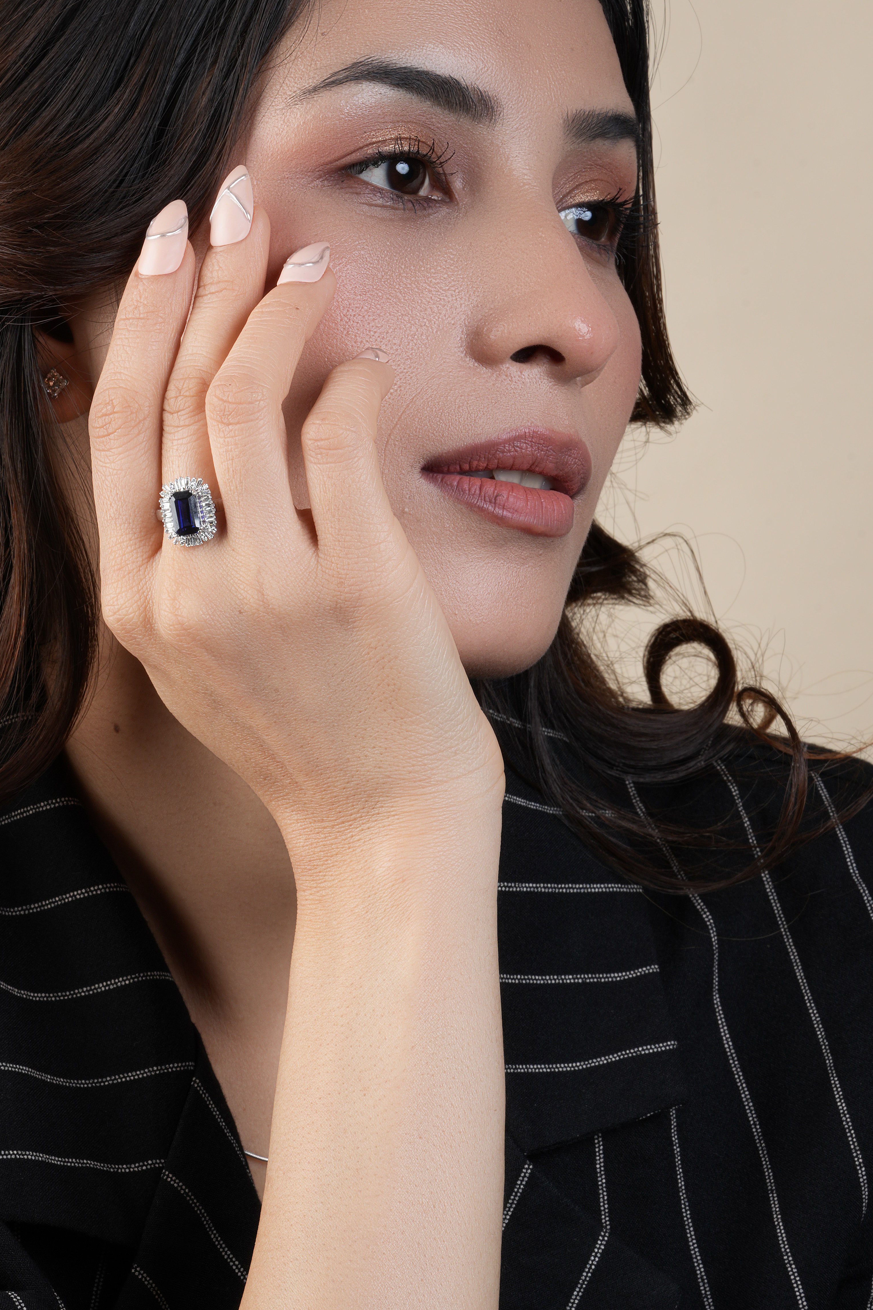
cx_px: 295
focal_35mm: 138
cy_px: 503
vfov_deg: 14.9
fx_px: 5019
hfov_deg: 9.9
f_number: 20
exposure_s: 1/125
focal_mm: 90
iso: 100
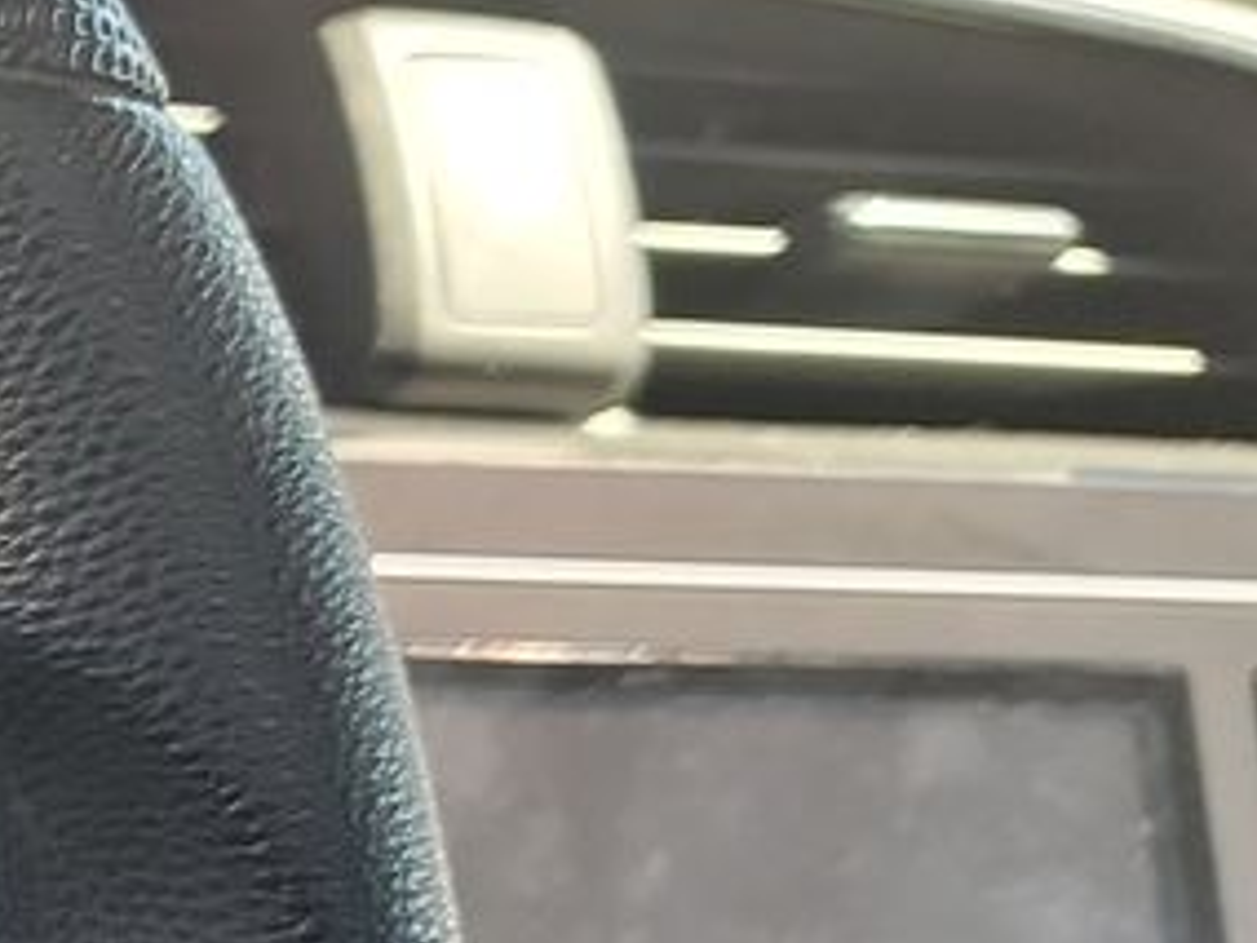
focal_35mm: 135
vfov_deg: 10.8
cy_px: 1195
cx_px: -1961
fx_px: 4902
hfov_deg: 11.5
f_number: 1.8
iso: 72
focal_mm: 6.7
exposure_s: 1/59
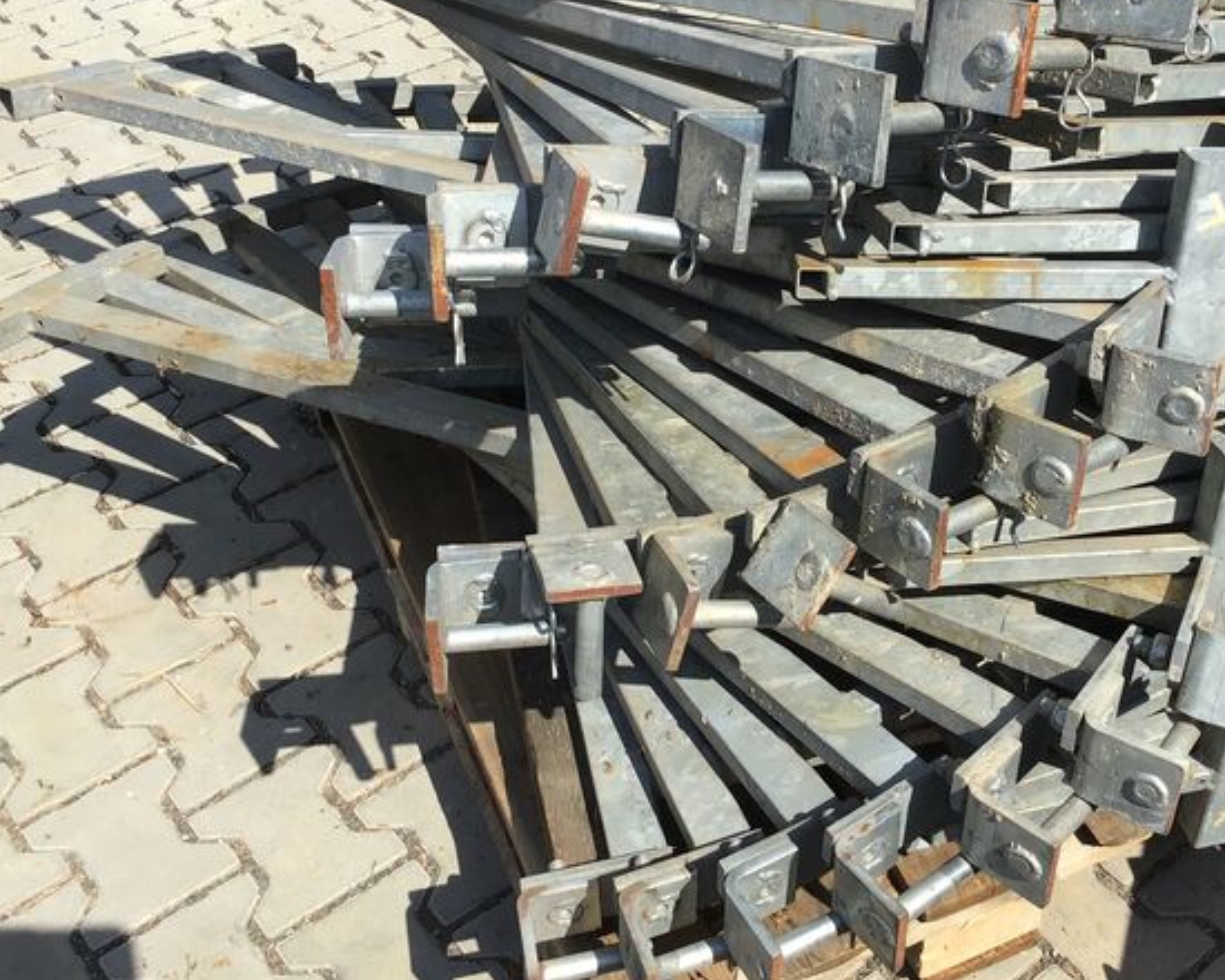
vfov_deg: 34.1
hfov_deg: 41.9
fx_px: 1595
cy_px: 459
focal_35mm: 44
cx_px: 713
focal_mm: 3.3
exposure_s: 1/1087
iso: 25
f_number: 2.4
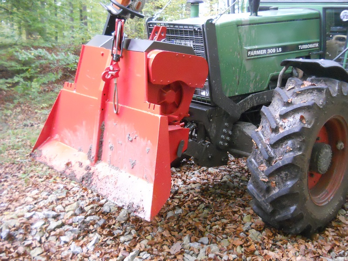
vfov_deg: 35.1
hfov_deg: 45.8
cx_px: 174
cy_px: 130
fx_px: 412
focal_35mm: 41
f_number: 3.1
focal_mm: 6.72
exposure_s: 1/80
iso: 800
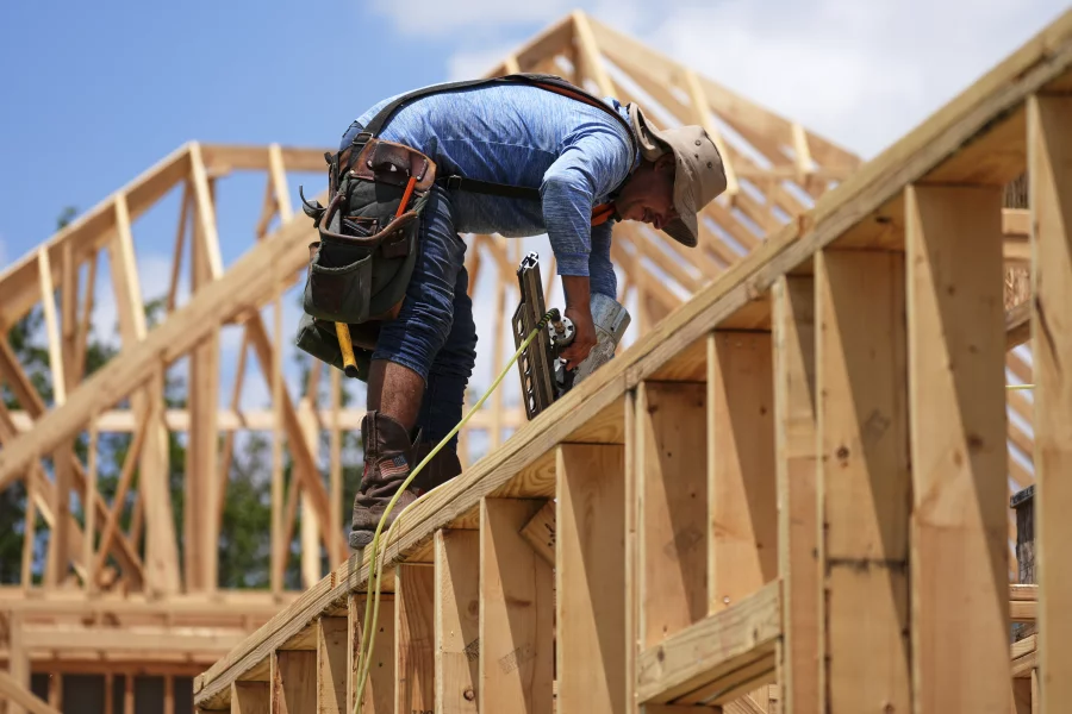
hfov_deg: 10.9
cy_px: 357
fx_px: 5628
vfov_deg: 7.3
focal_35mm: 189
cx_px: 536
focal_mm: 189
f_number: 5.6
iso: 125
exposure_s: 1/1250
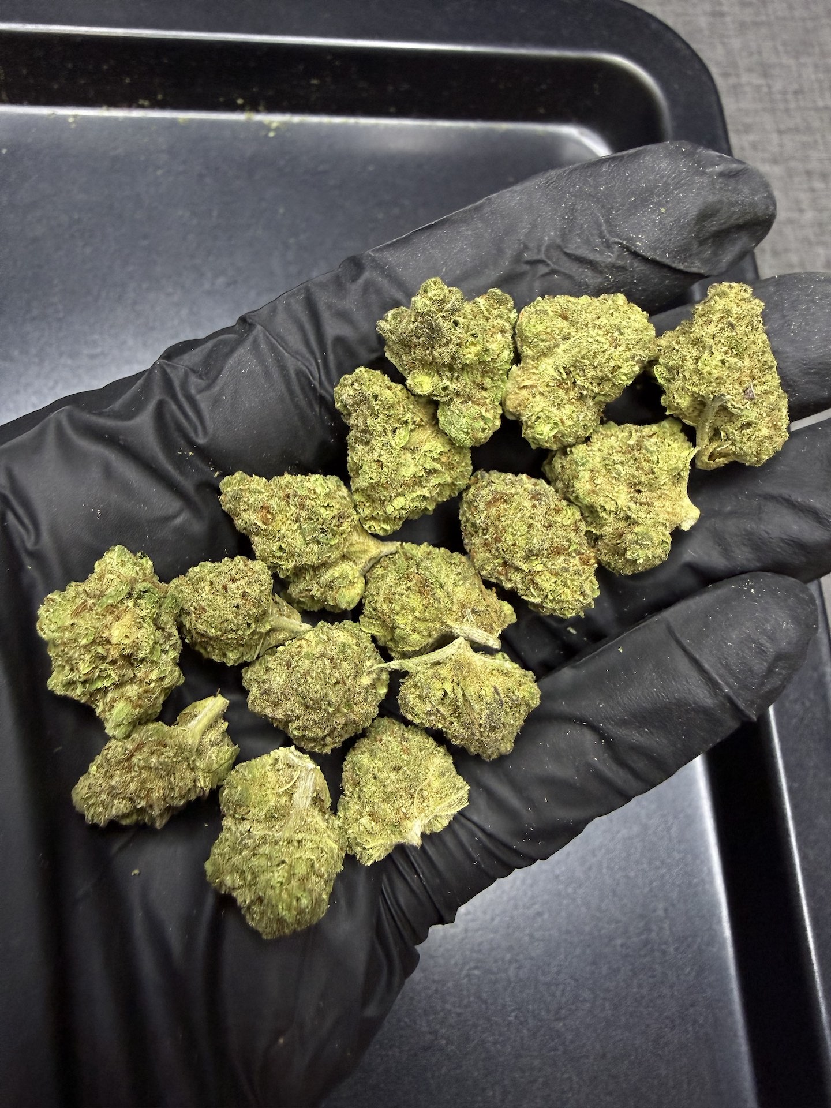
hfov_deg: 56.8
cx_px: 416
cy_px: 554
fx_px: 768
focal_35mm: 24
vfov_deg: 71.6
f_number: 2.2
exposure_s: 1/50
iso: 250
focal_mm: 2.22
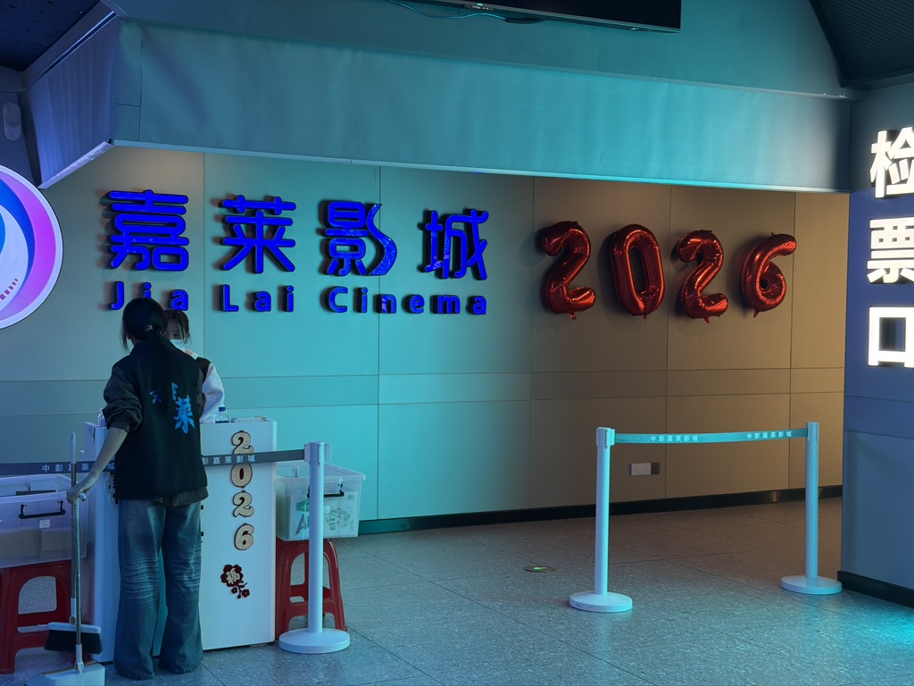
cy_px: 343
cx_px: 457
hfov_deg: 39.7
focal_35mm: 48
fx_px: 1267
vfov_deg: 30.3
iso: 125
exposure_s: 1/100
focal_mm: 6.76
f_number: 1.78
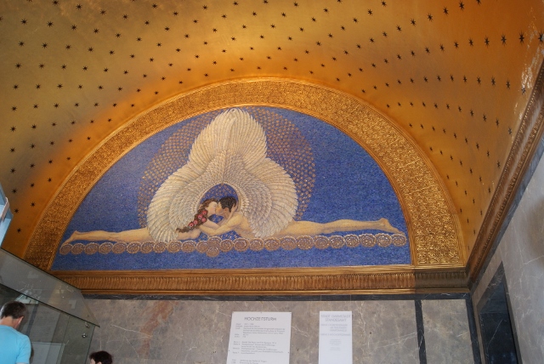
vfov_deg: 48.0
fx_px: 408
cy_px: 182
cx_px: 272
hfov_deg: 67.3
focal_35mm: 27
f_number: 5.6
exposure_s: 1/60
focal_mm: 18
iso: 400
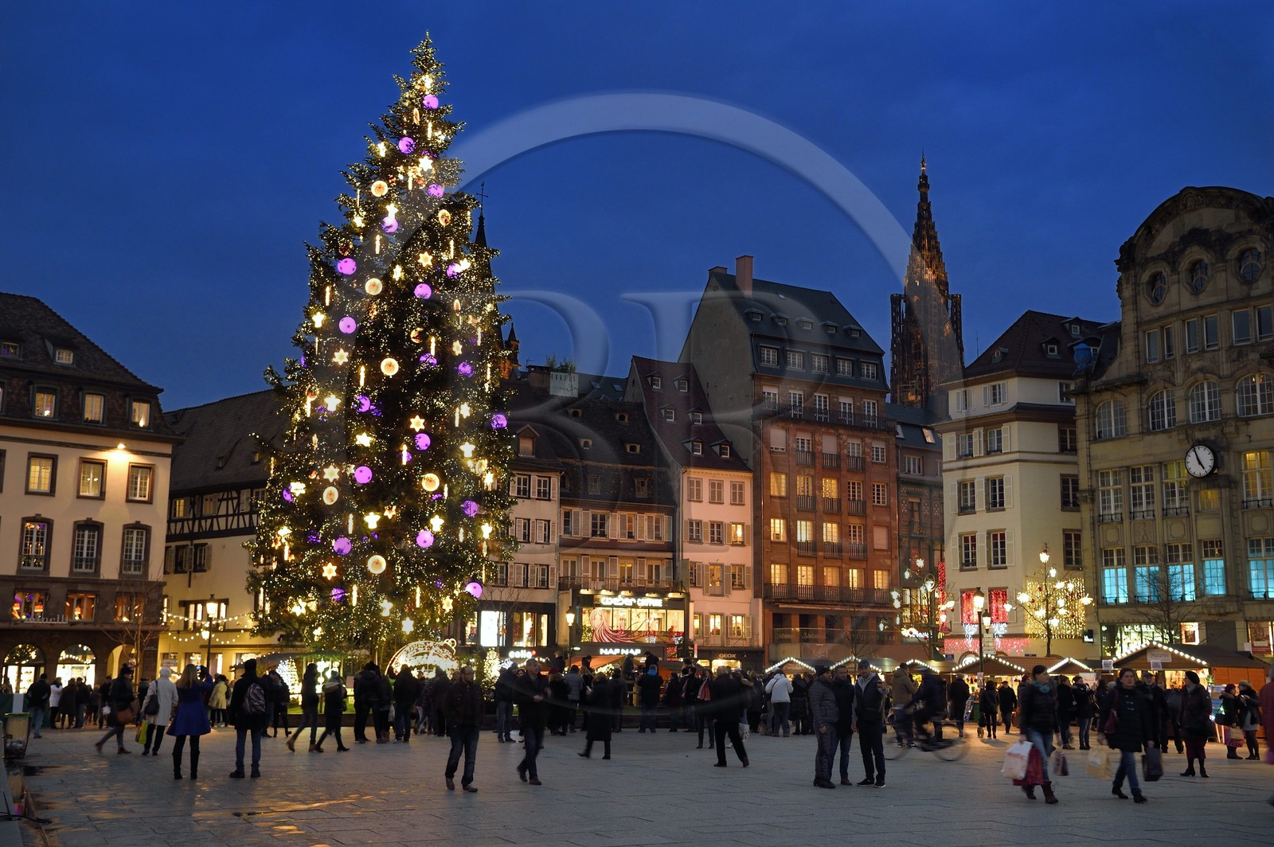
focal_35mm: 42
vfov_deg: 31.8
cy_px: 424
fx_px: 1485
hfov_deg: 46.4
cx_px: 637
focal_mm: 42
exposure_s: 1/20
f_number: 5
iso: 800
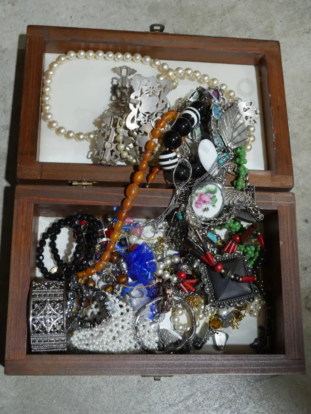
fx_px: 598
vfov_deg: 38.2
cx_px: 156
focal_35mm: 50
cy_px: 207
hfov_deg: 29.1
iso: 500
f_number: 5.3
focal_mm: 25
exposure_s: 1/60
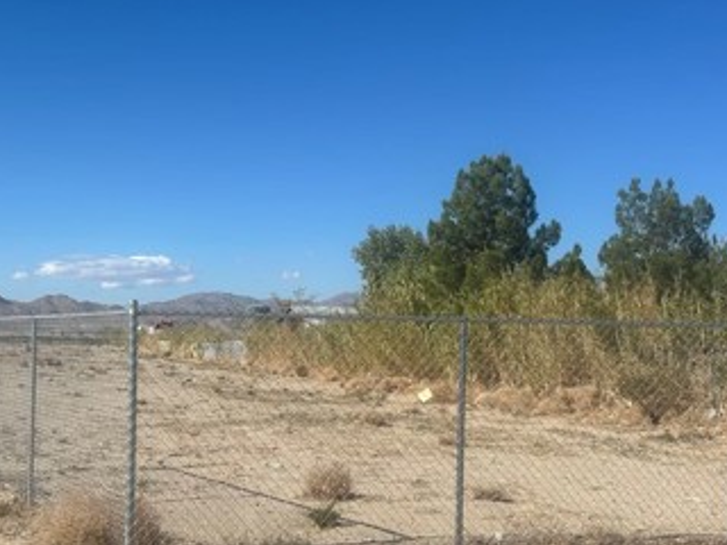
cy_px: 336
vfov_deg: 27.9
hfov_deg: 36.4
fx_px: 1092
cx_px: 232
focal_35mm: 52
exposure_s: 1/8000
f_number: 1.5
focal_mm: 5.7
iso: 50
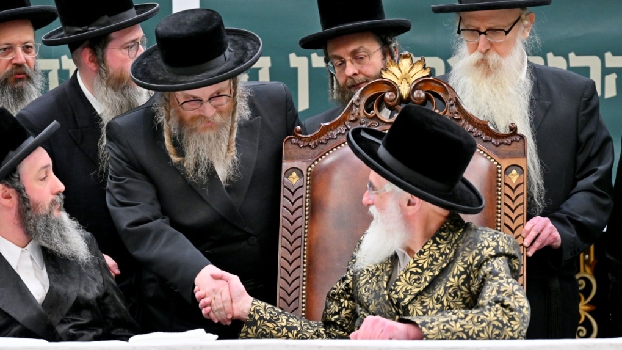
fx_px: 2655
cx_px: 311
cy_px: 171
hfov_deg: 13.4
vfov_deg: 7.5
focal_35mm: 161
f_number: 4
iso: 640
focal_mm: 102
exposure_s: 1/250
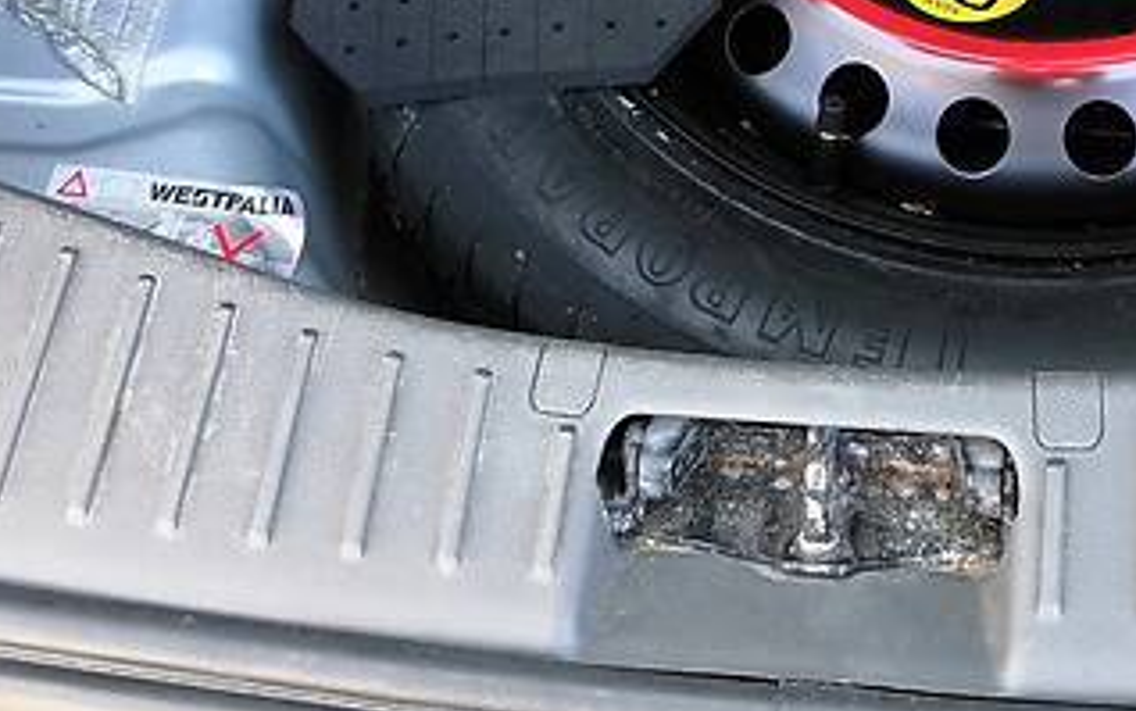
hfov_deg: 28.2
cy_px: -200
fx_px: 2230
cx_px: 825
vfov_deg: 17.1
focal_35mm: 72
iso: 160
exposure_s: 1/50
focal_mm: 4
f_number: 1.8
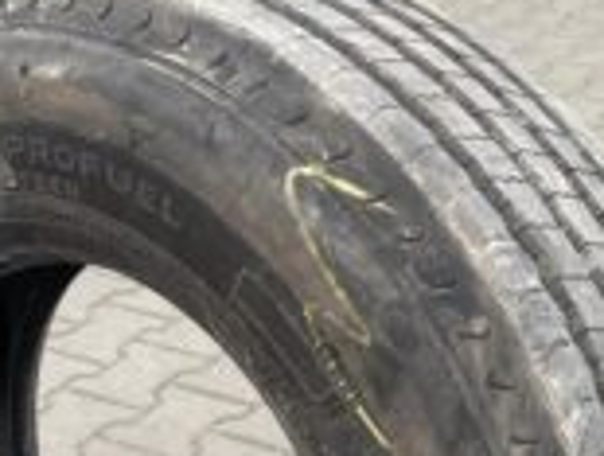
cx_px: 144
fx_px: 1259
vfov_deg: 19.6
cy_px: 509
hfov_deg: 26.6
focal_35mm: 72
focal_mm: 4.25
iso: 80
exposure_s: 1/121
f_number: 1.8
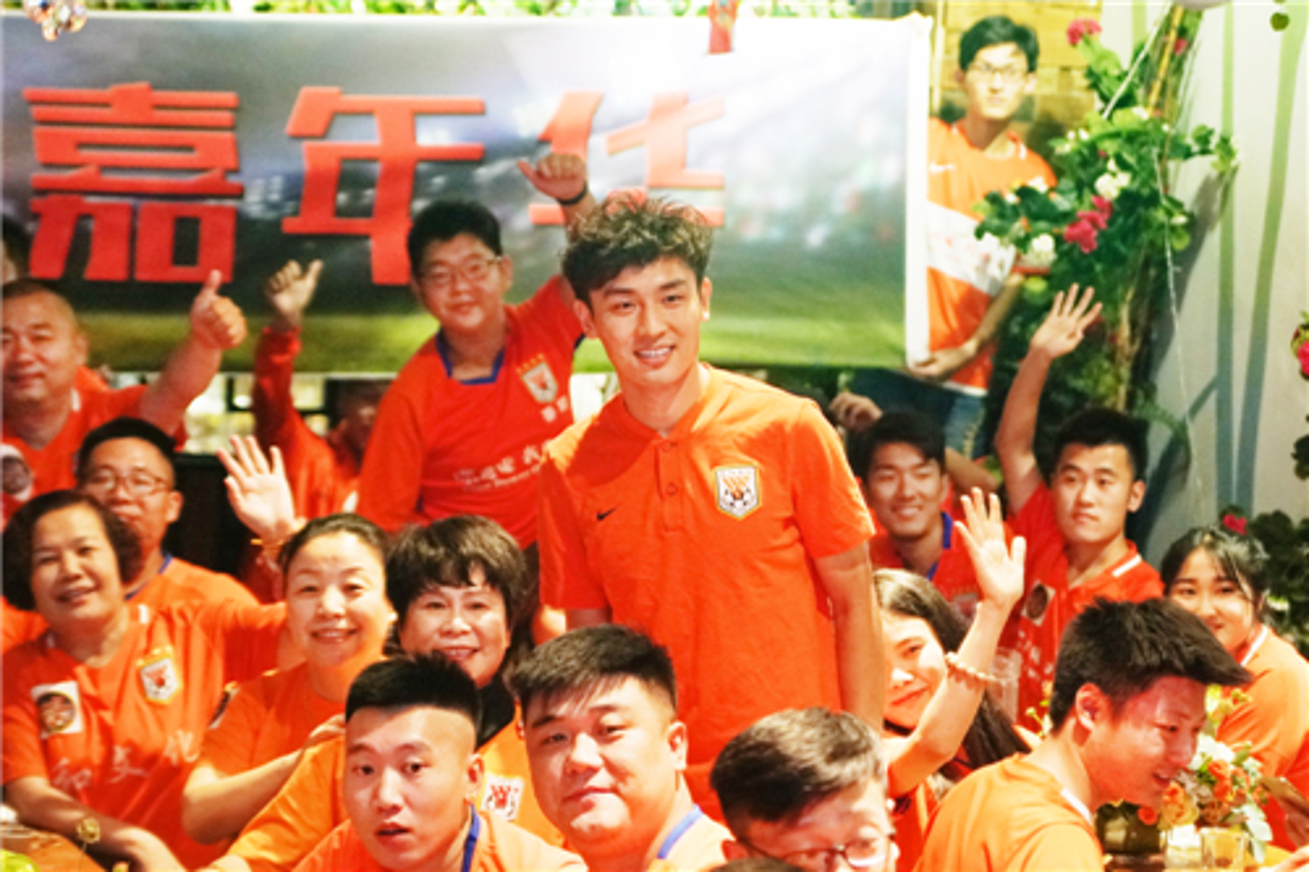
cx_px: 654
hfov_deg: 18.3
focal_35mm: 112
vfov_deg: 12.2
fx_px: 4071
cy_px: 436
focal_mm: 75
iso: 2000
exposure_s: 1/160
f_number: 2.8
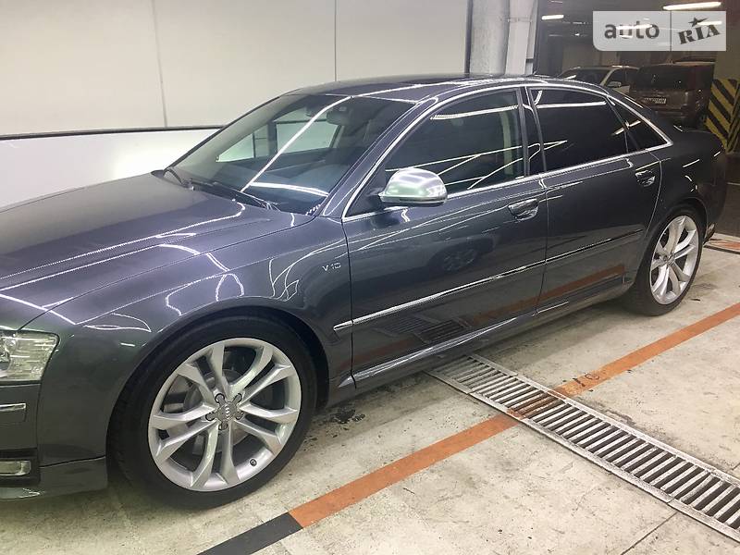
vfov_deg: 48.2
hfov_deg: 61.7
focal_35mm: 29
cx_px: 370
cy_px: 278
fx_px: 620
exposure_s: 1/17
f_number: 2.2
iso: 40
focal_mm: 4.2
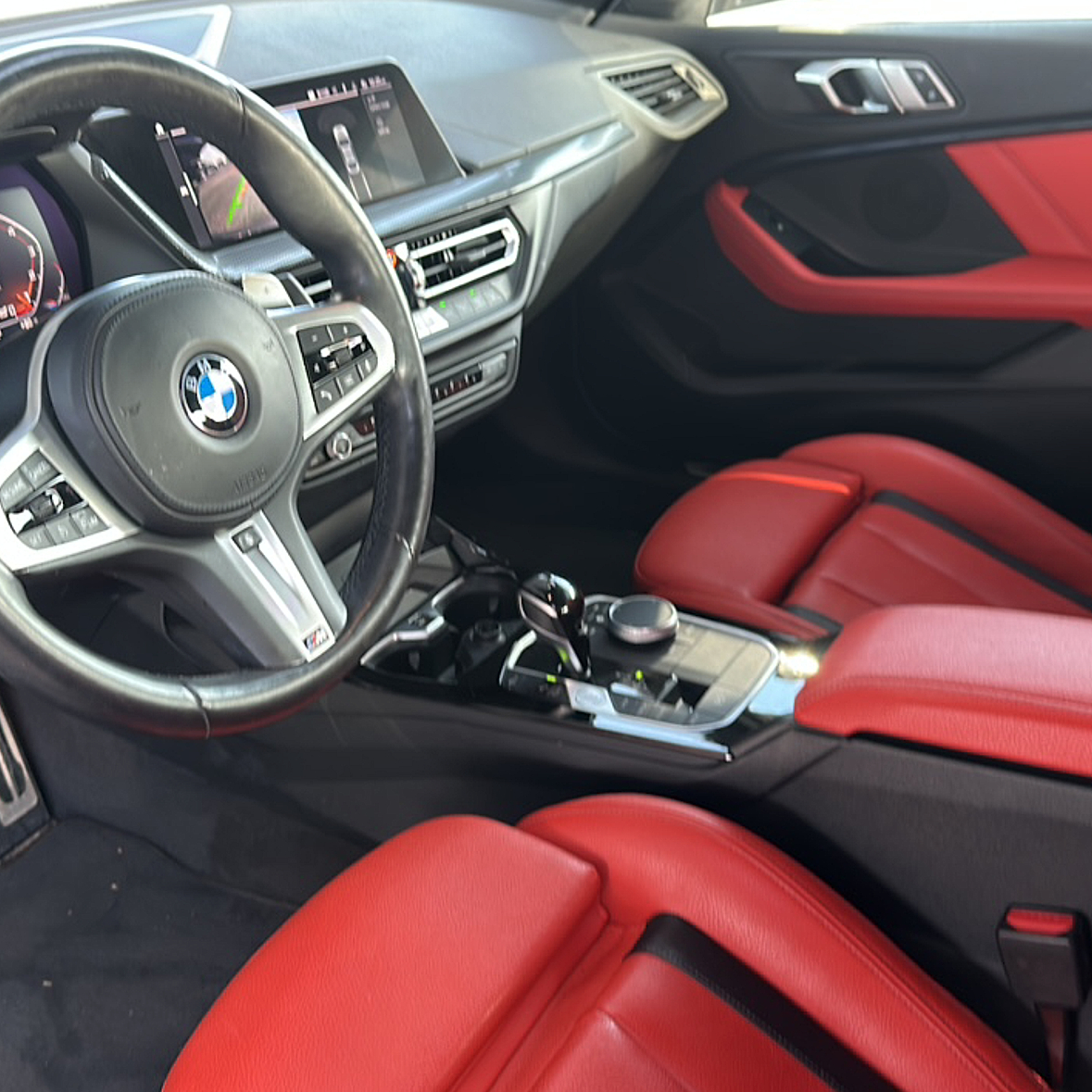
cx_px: 448
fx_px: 1071
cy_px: 542
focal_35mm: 30
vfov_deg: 54.0
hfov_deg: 53.7
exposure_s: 1/40
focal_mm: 6.86
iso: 100
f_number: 1.78
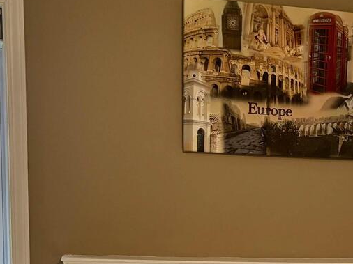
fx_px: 754
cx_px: 276
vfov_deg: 18.7
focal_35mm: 74
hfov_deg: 25.9
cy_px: 322
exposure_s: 1/60
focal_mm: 5.96
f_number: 1.6
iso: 250
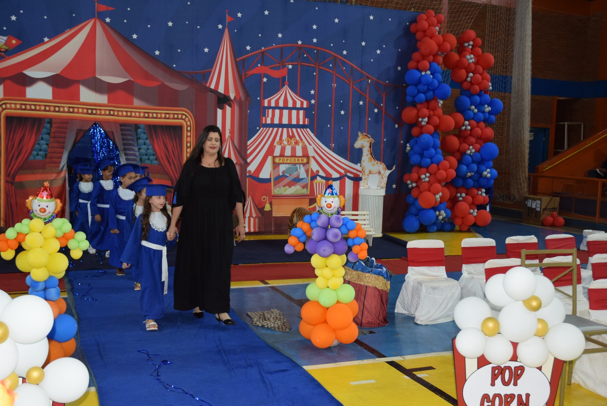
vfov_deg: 33.1
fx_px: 683
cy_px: 203
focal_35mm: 40
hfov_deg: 47.9
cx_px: 304
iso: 1100
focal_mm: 27
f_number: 3.8
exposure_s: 1/60
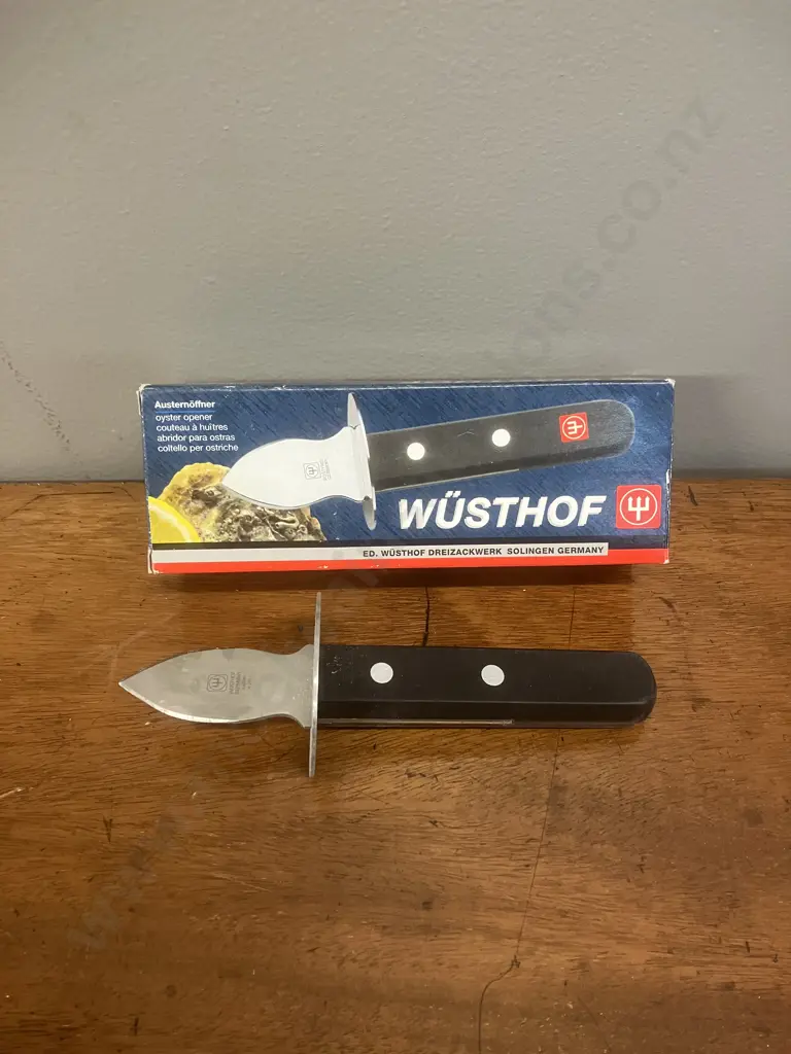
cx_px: 396
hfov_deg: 49.7
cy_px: 527
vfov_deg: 63.4
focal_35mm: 28
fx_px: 853
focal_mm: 3.99
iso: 250
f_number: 1.8
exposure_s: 1/50
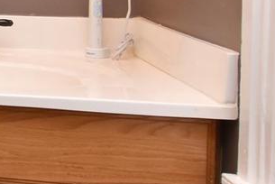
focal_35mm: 85
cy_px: -41
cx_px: -321
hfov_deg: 16.2
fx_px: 650
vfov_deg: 15.5
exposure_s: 1/80
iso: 800
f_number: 8
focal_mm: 12
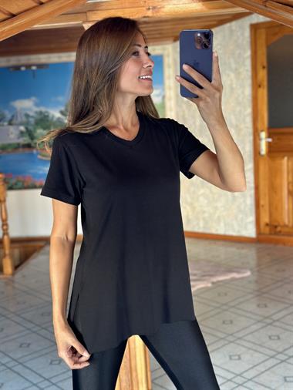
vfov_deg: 39.6
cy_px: 195
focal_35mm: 48
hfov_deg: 30.3
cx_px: 146
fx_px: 541
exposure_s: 1/60
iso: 125
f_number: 1.78
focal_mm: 6.86
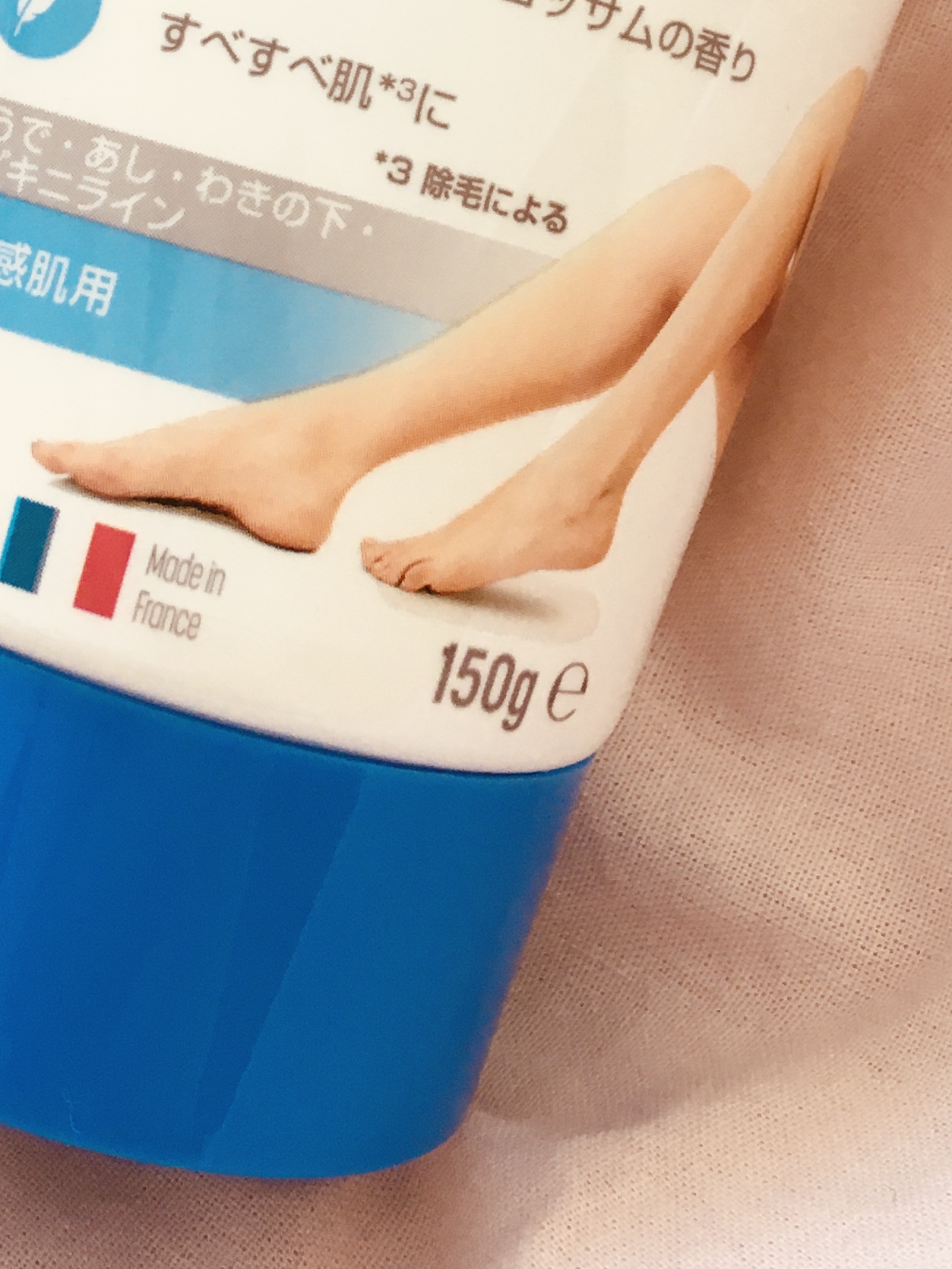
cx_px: 422
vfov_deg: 25.5
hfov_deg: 21.0
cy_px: -170
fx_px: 2566
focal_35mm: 70
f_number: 2.2
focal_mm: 4.15
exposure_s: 1/30
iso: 25
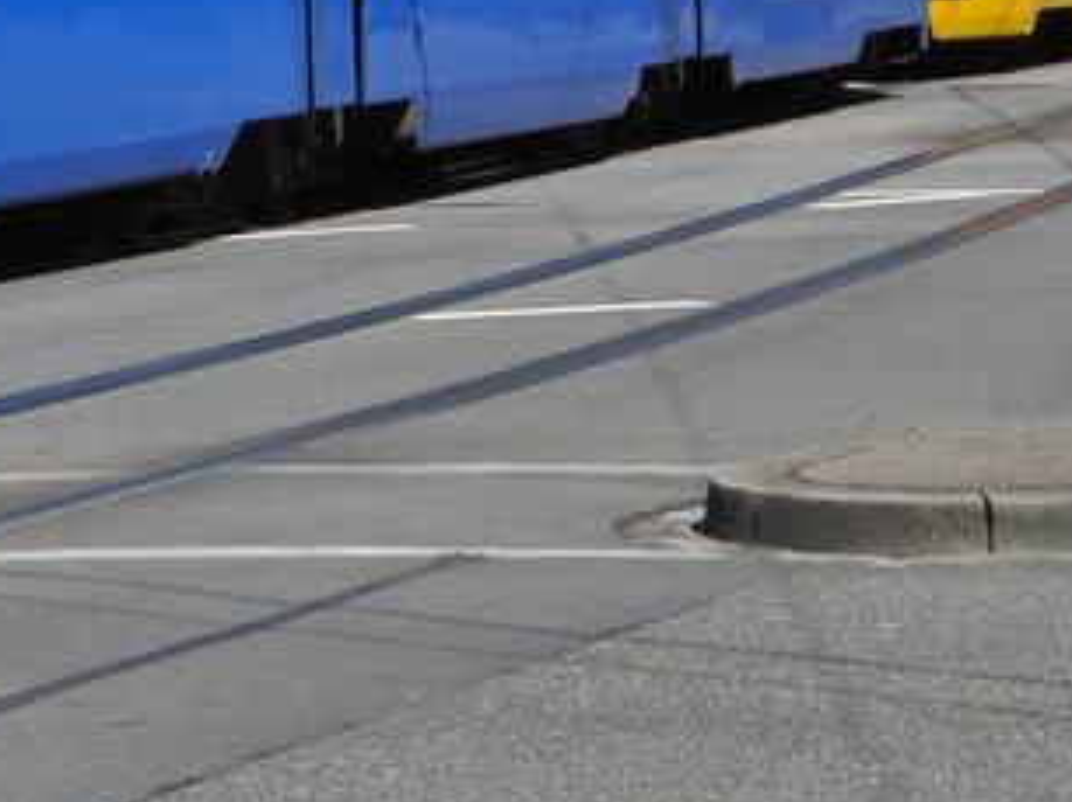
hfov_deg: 10.7
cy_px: -559
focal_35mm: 181
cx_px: -357
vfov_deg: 8.0
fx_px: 5601
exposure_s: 1/1000
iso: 400
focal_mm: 32
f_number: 10
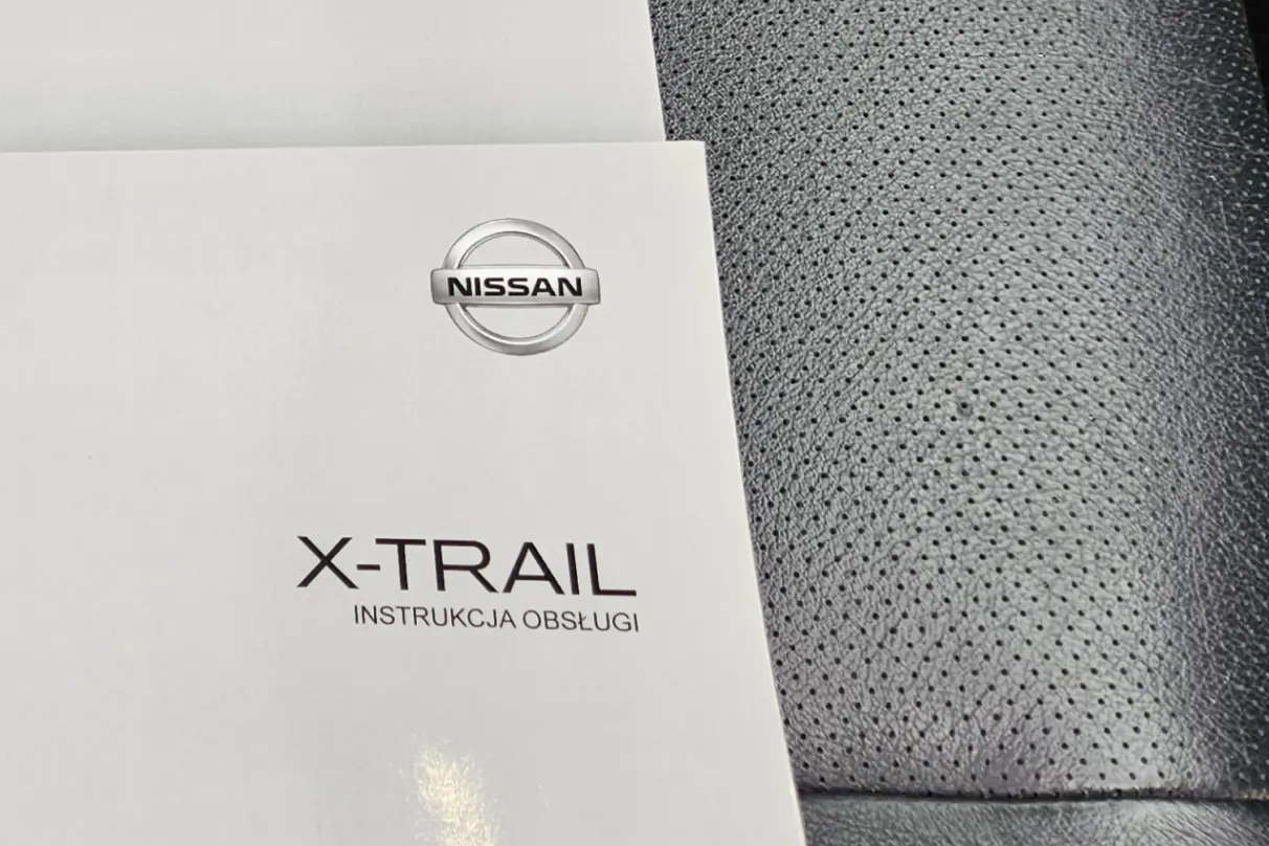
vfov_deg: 21.4
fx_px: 2150
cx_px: -192
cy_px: -27
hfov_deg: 29.1
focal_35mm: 61
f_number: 1.8
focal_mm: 5.4
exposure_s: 1/100
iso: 40
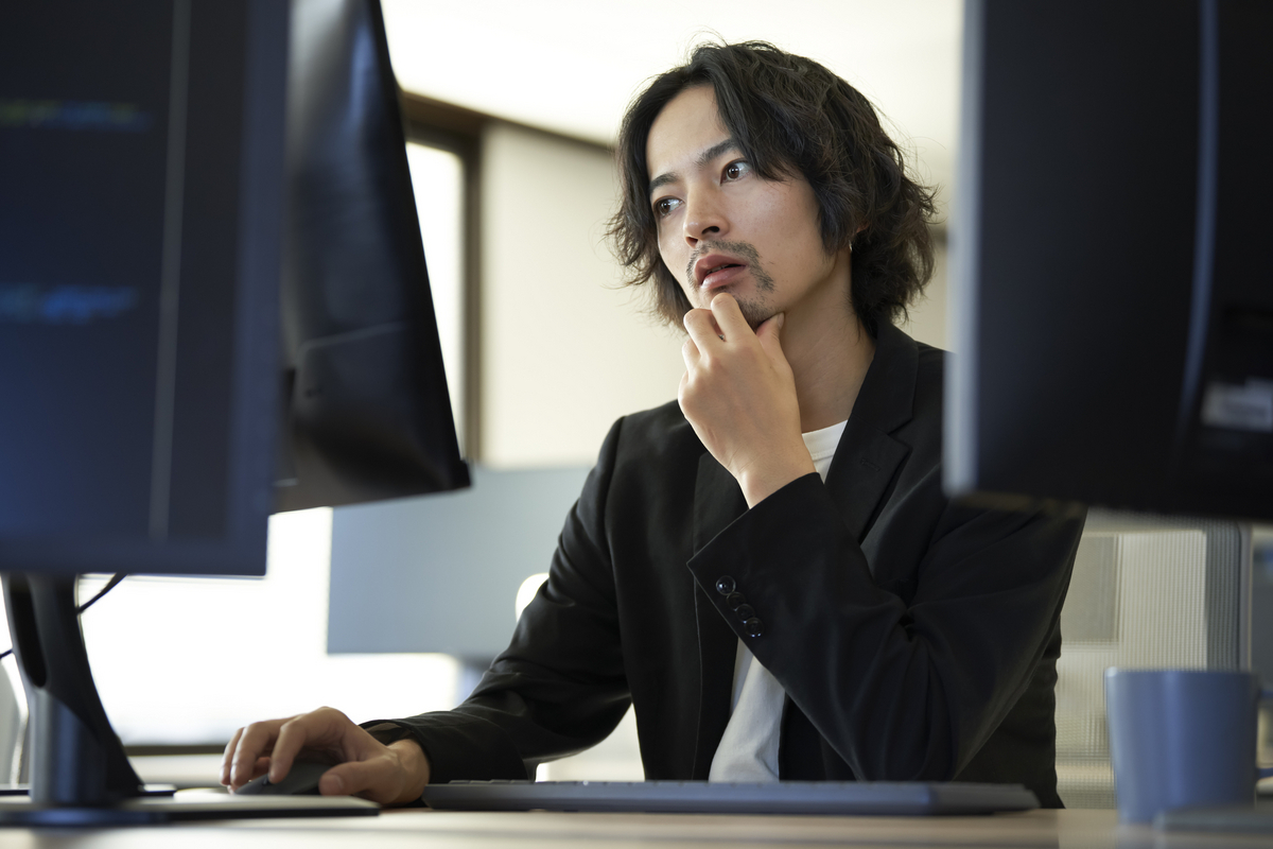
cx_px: 636
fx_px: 2970
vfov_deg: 16.3
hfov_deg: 24.2
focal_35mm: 84
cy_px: 424
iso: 400
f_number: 2.8
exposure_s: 1/160
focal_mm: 84
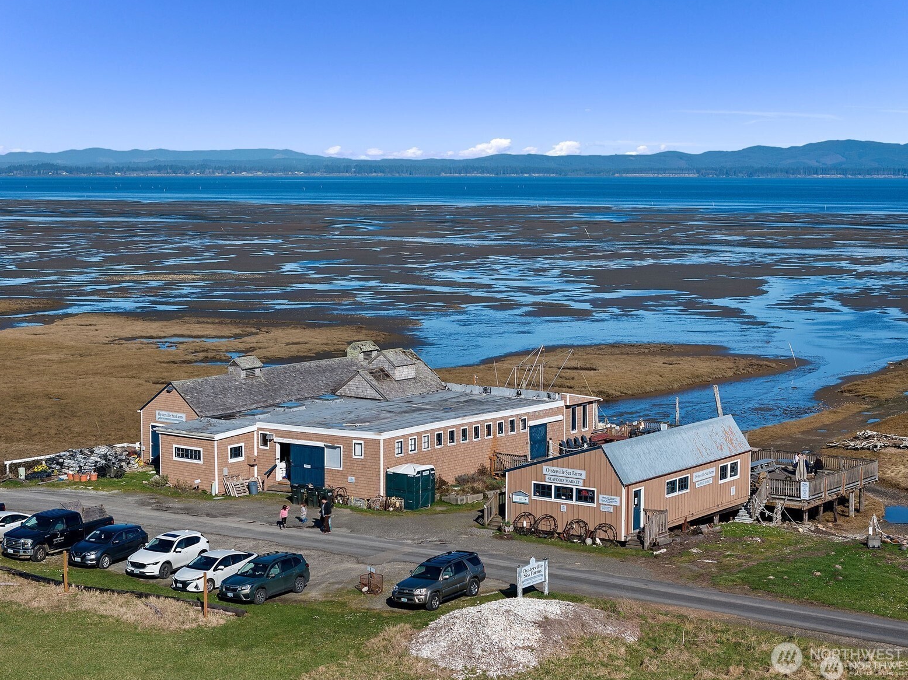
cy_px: 332
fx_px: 1888
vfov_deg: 20.4
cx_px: 453
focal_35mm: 72
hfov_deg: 27.0
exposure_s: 1/1250
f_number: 2.8
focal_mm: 19.35
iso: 100
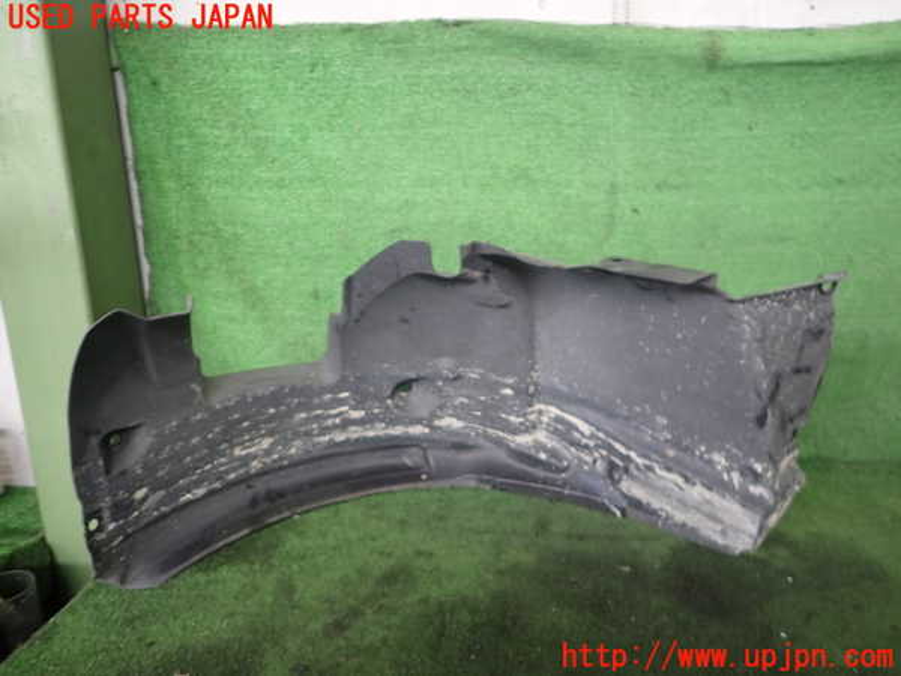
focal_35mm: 25
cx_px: 450
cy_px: 338
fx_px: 651
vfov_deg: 54.9
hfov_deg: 69.4
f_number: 2
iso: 200
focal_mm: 4.5
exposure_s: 1/50
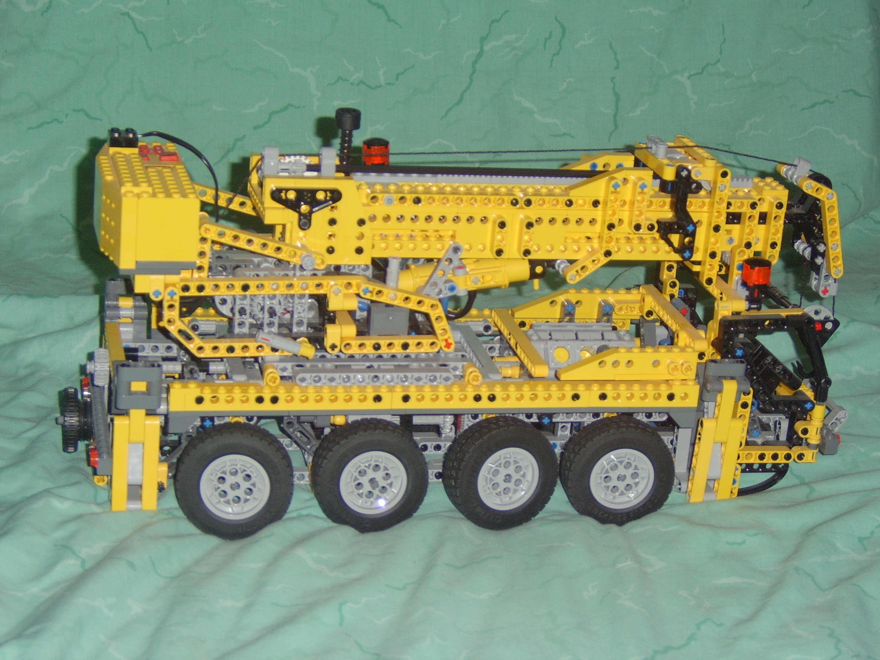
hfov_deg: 31.2
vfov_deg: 23.7
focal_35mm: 62
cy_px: 330
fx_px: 1576
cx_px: 440
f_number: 4
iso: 141
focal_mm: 16.25
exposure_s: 1/60
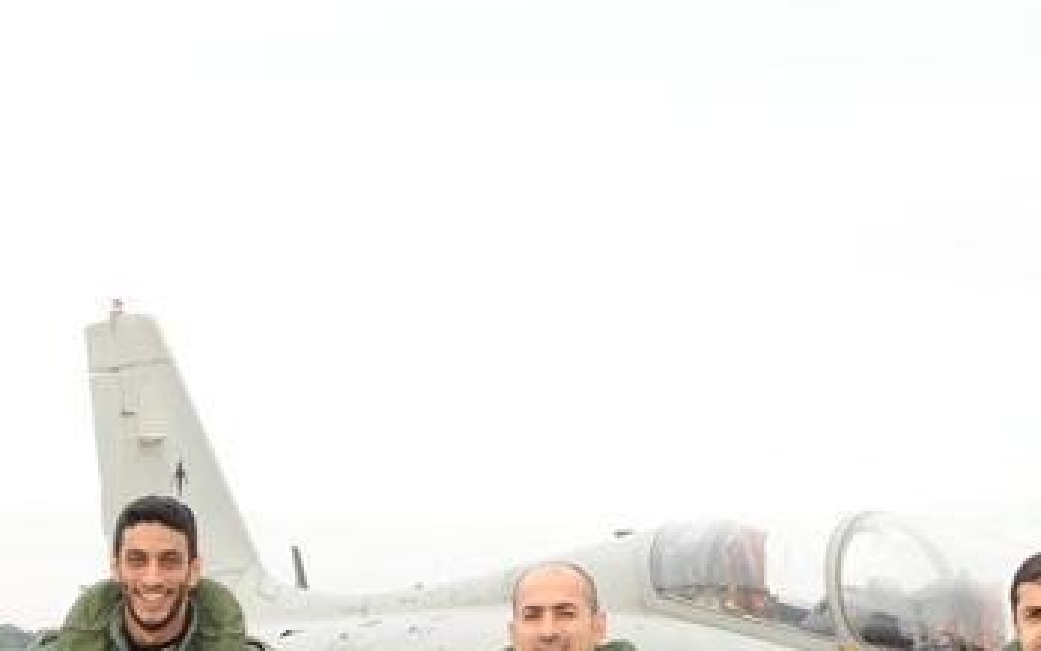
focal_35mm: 87
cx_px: 553
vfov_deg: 14.5
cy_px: 782
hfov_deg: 23.8
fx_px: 2468
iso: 400
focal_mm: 35
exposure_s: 1/125
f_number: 10
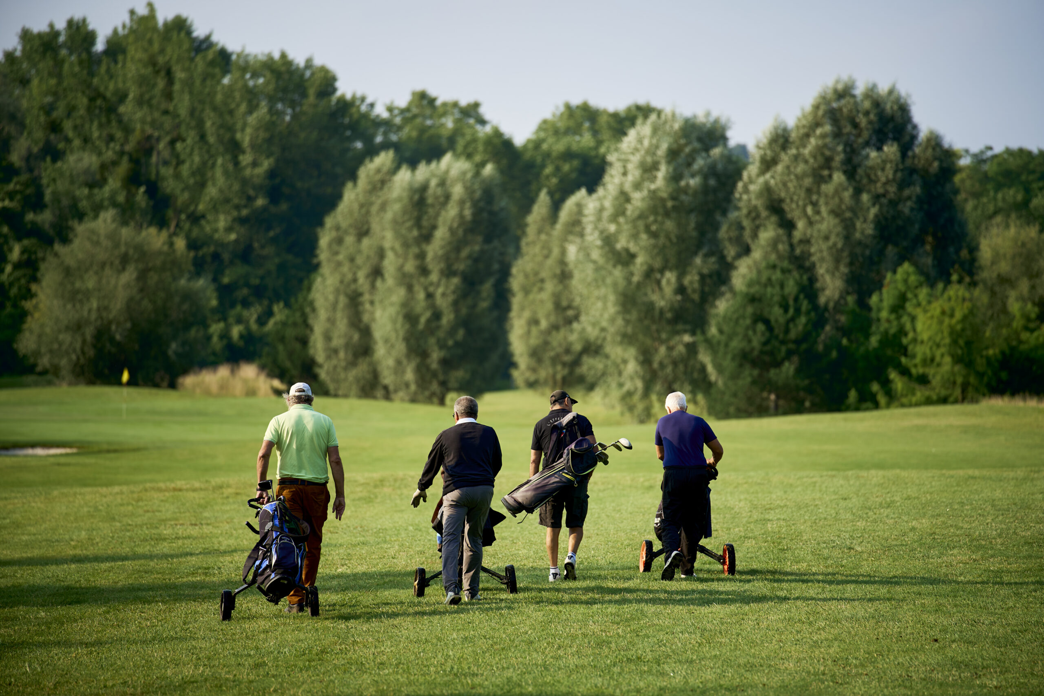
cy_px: 348
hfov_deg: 11.4
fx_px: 5220
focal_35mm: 180
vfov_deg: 7.6
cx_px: 522
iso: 100
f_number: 2.8
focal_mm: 180
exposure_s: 1/640
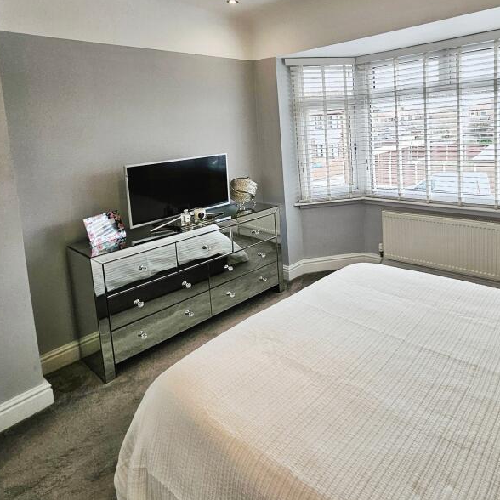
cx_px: 385
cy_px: 222
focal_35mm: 20
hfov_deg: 69.0
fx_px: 327
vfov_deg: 74.6
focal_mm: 1.7
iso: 50
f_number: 2.2
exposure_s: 1/100
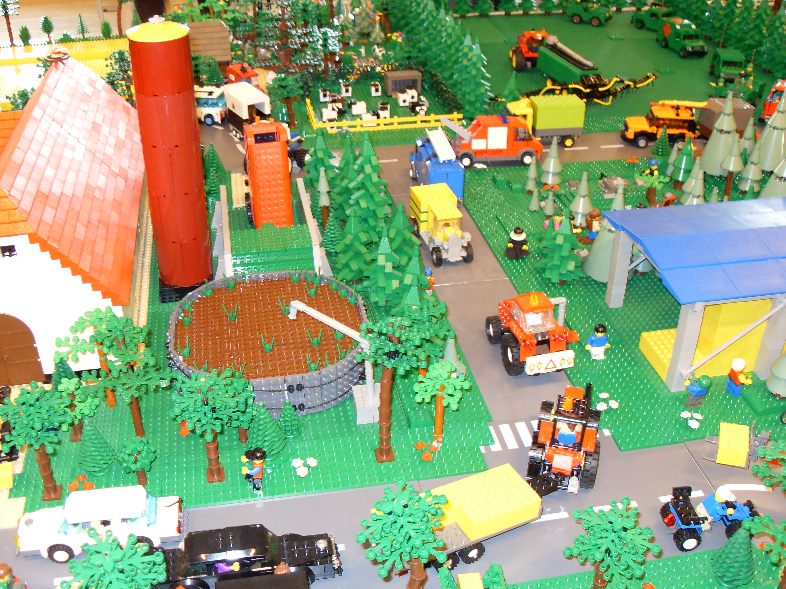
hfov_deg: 50.1
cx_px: 393
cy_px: 294
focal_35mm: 37
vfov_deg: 38.7
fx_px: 840
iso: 100
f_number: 2.8
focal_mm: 6.3
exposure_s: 1/6
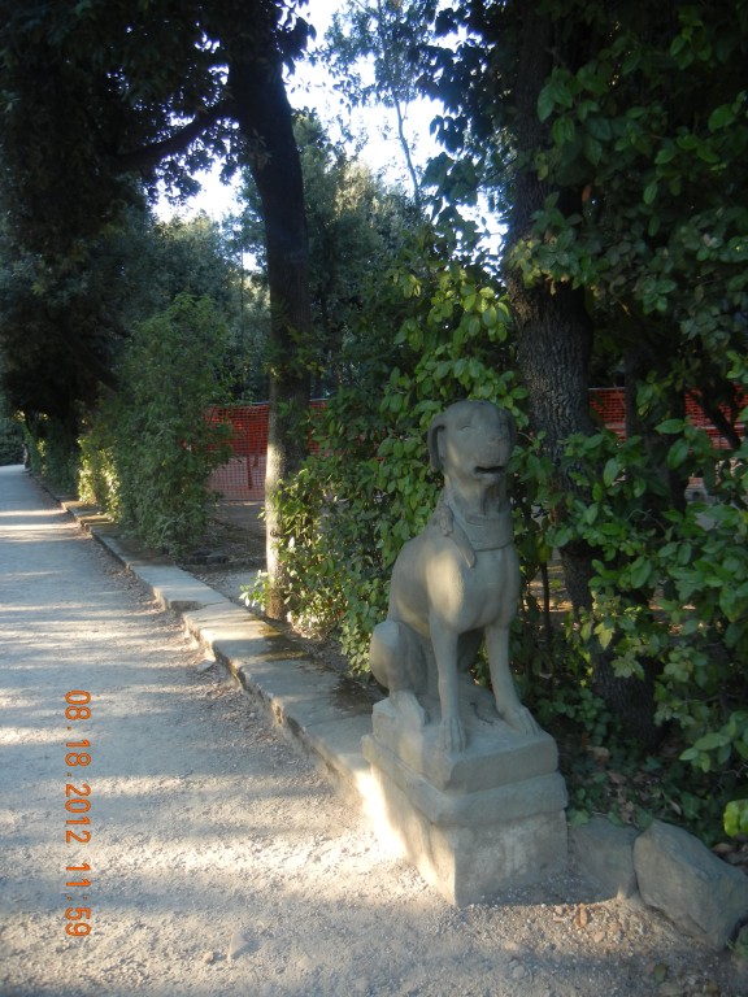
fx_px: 864
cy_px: 498
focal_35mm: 30
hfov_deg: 46.8
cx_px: 374
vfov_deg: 60.0
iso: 160
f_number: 3.5
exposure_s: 1/86.3
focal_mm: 5.4
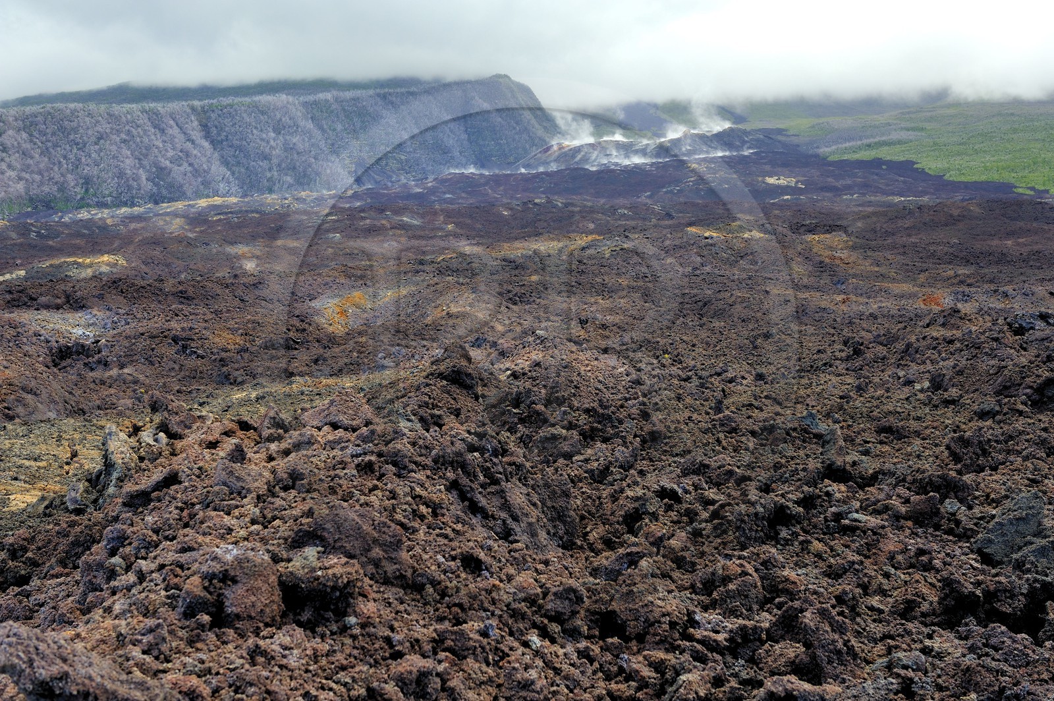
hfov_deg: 39.6
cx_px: 527
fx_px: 1463
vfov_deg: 26.9
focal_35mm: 50
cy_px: 350
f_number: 8
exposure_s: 1/160
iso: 400
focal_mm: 50
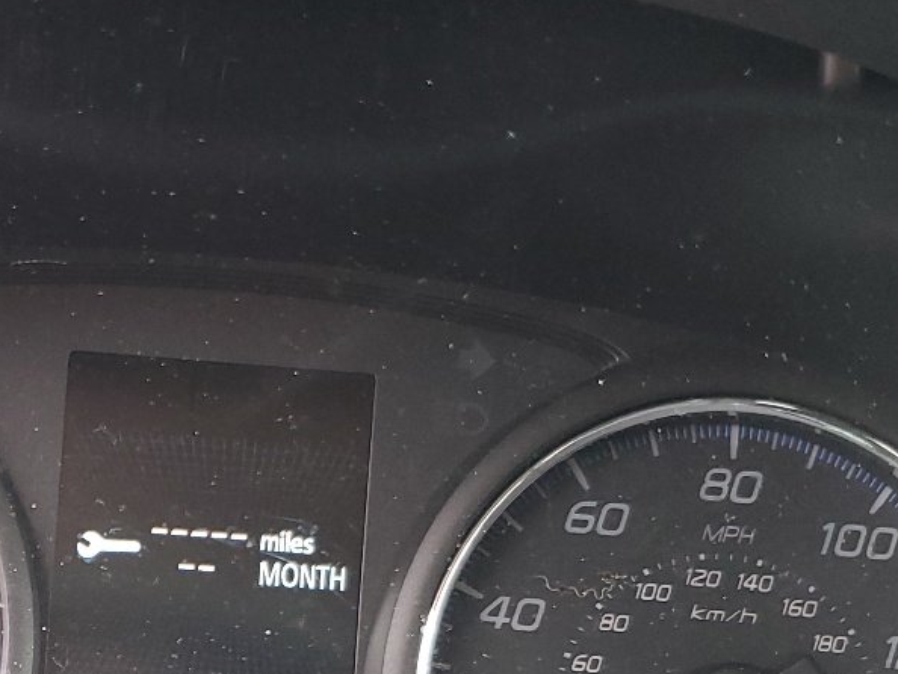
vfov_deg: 20.3
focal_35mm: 70
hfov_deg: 26.8
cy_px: 697
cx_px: 91
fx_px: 1817
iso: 118
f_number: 1.5
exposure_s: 1/50
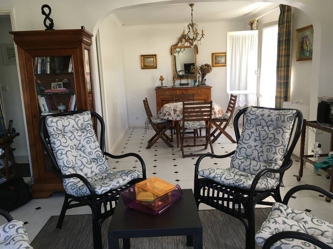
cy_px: 124
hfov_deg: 61.7
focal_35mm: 29
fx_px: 279
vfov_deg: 48.2
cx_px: 166
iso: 25
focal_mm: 4.15
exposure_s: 1/33
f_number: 2.2
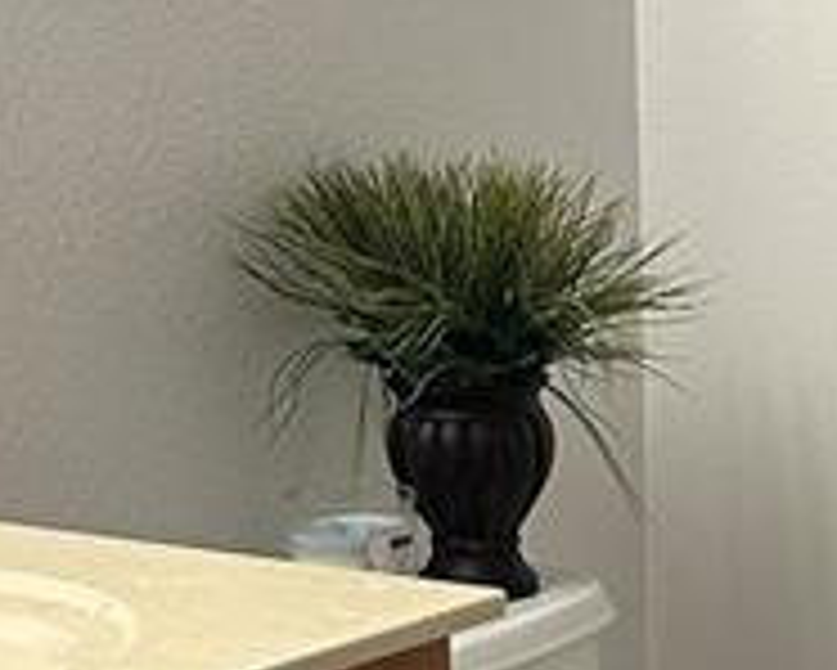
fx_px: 3743
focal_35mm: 151
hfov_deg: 12.1
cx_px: 1292
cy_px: 531
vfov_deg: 10.2
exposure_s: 1/120
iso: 160
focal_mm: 6.86
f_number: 1.78
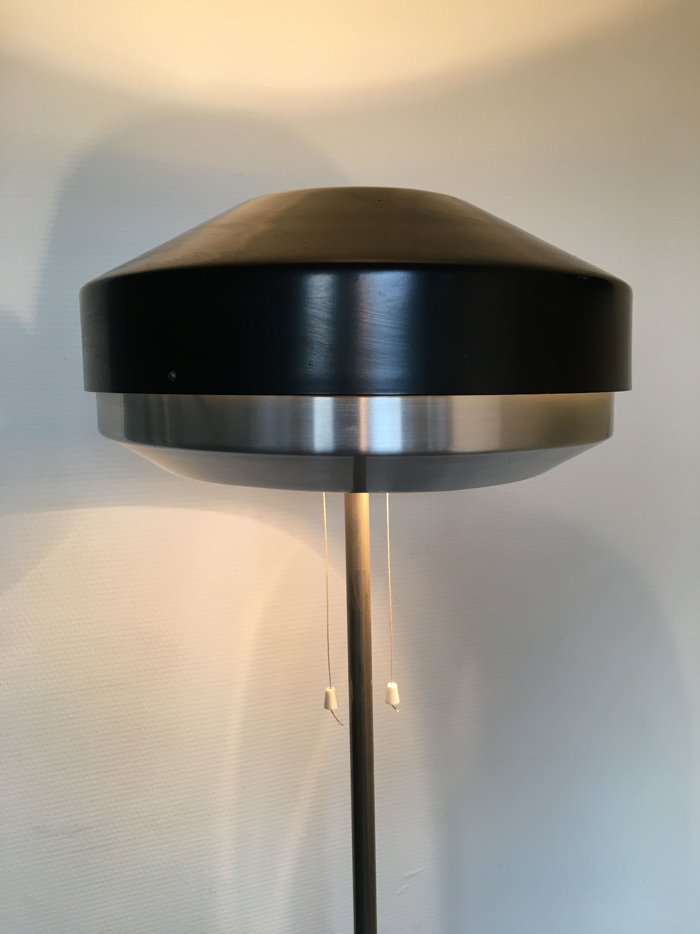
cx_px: 350
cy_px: 467
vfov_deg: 61.7
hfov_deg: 48.2
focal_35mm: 29
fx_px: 782
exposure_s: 1/33
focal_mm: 4.15
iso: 80
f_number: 2.2
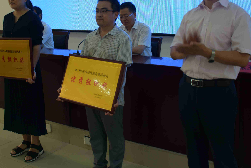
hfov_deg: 41.1
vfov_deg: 27.8
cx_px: 112
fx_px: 335
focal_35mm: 48
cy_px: 48
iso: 200
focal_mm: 22
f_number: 3.5
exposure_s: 1/30
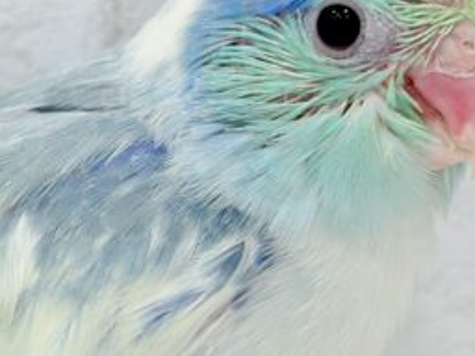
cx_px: 56
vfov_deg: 11.4
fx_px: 1784
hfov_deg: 15.0
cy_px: 169
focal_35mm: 130
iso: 64
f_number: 1.6
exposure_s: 1/100
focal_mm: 5.96
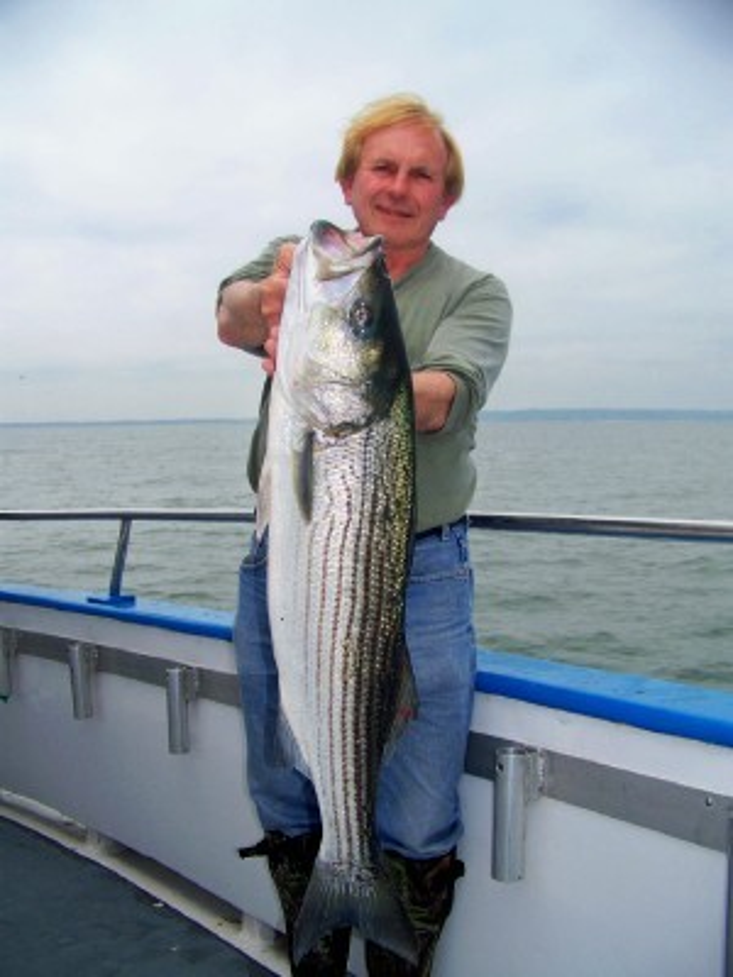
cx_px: 366
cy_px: 488
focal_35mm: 36
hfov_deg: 39.7
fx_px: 1016
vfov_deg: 51.4
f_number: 2.8
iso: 64
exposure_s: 1/1000
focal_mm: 5.85
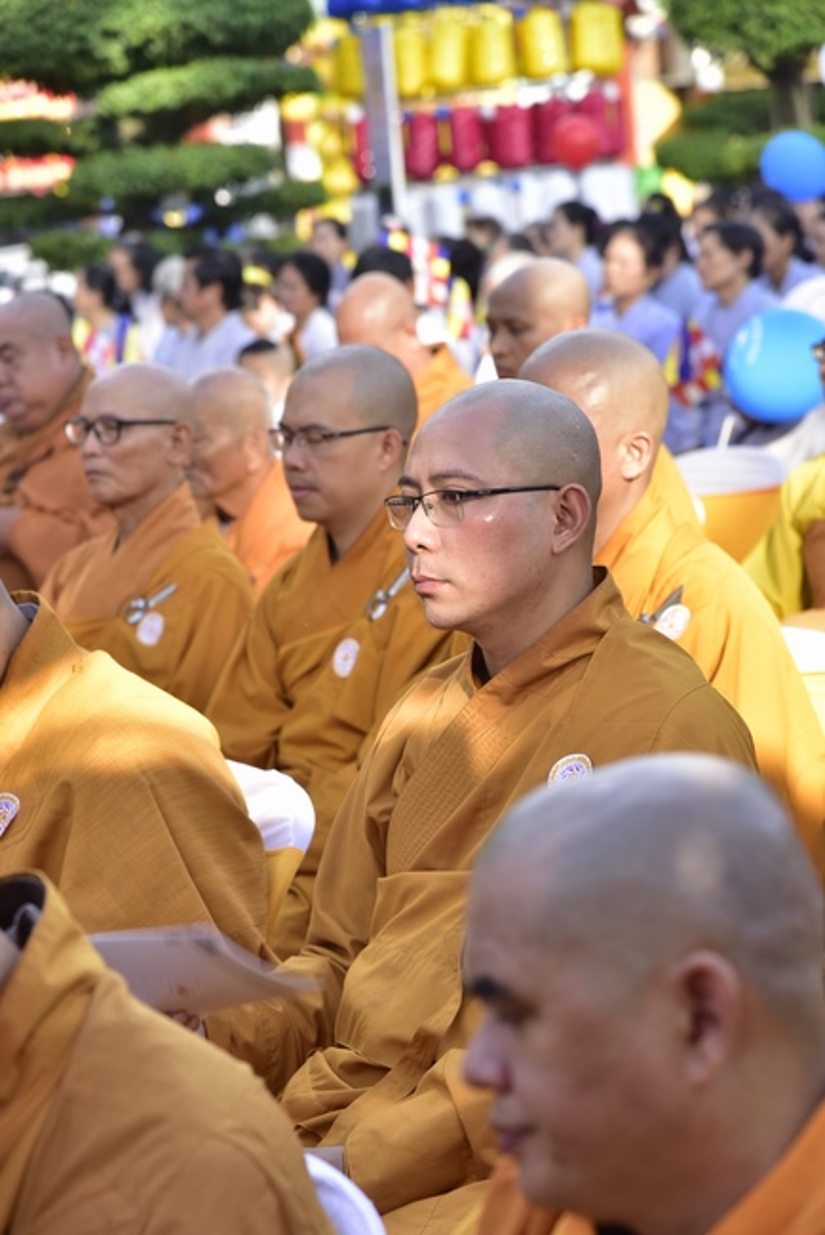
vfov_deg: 19.4
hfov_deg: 13.1
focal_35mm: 105
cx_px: 412
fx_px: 3605
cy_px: 618
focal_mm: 105
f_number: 6.3
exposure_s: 1/160
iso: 250
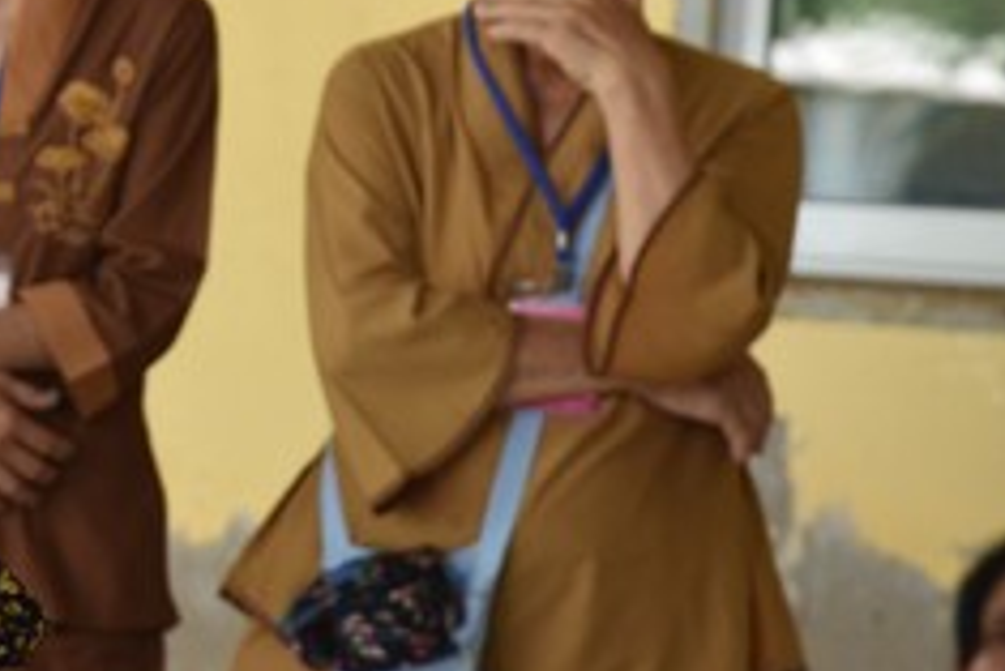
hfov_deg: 7.0
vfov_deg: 4.7
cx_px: -287
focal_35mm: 291
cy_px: 175
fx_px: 8128
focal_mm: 105
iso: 400
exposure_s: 1/100
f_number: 5
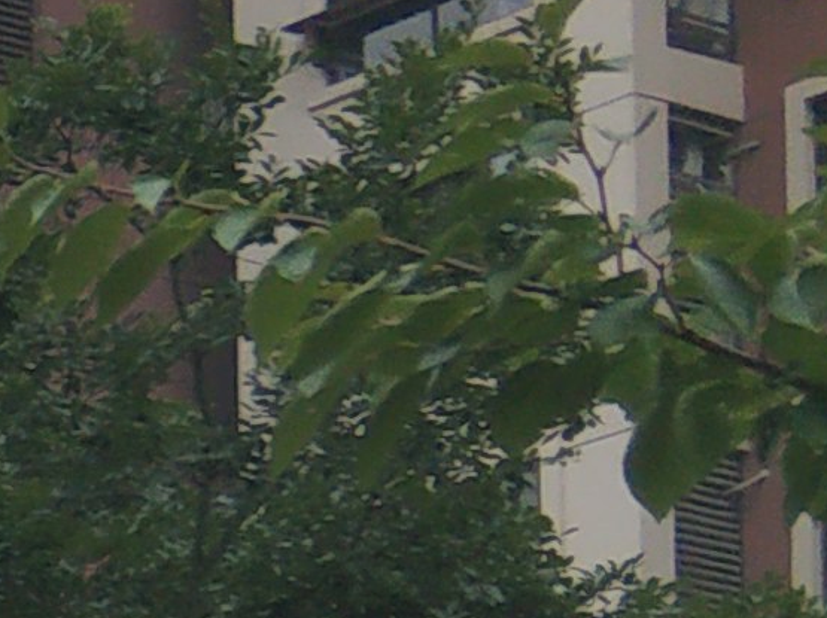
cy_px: 1873
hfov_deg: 8.2
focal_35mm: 196
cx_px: -1870
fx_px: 4678
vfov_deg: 6.8
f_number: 1.8
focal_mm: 3.82
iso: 180
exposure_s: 1/456
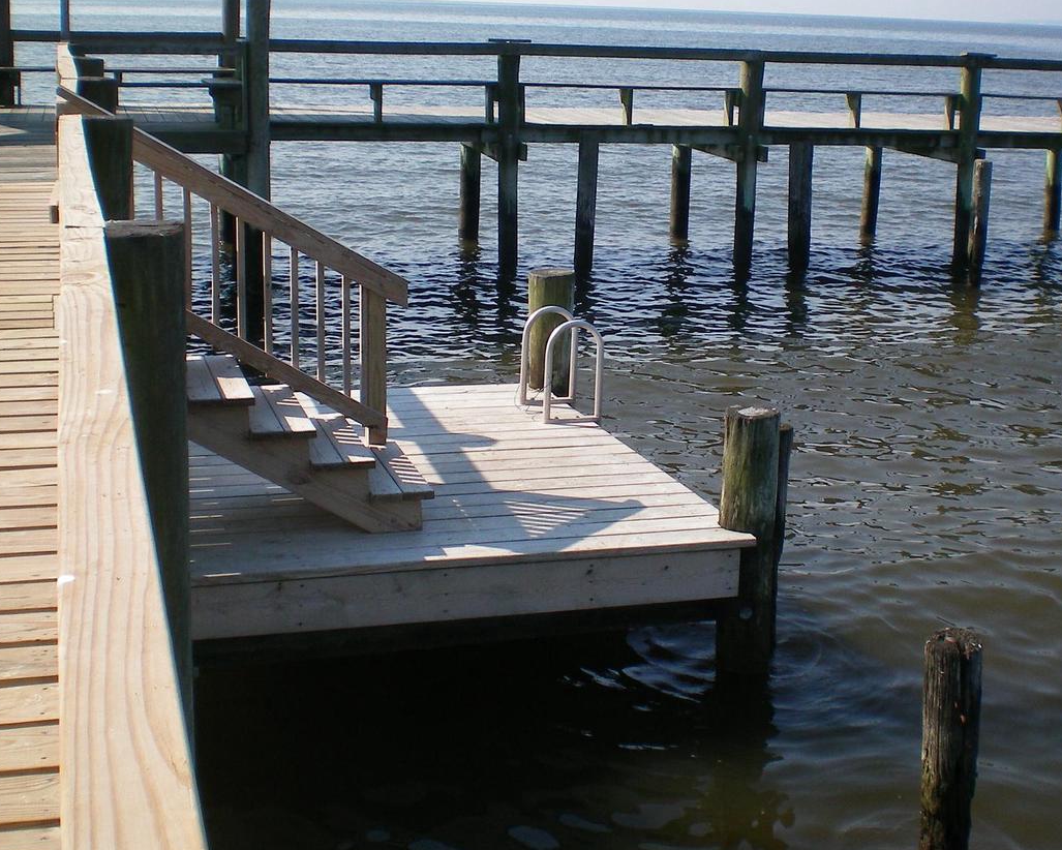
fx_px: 1635
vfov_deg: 29.1
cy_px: 358
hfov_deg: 35.9
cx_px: 613
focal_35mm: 52
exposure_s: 1/500
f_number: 4.6
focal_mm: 6.3
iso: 64
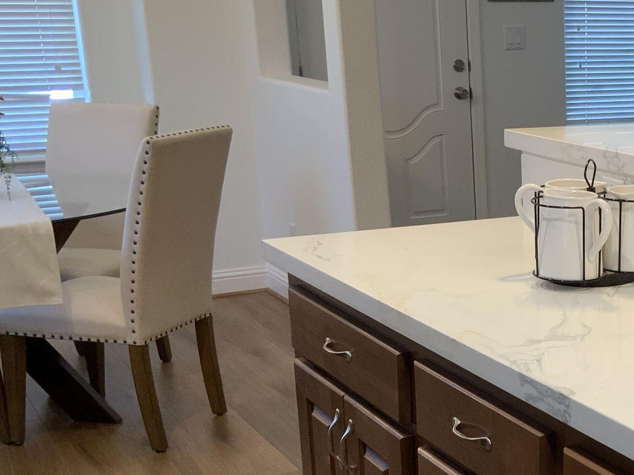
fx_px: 1190
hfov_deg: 27.9
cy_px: 406
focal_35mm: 65
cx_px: 643
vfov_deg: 22.2
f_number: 1.8
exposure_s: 1/60
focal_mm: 3
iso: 64
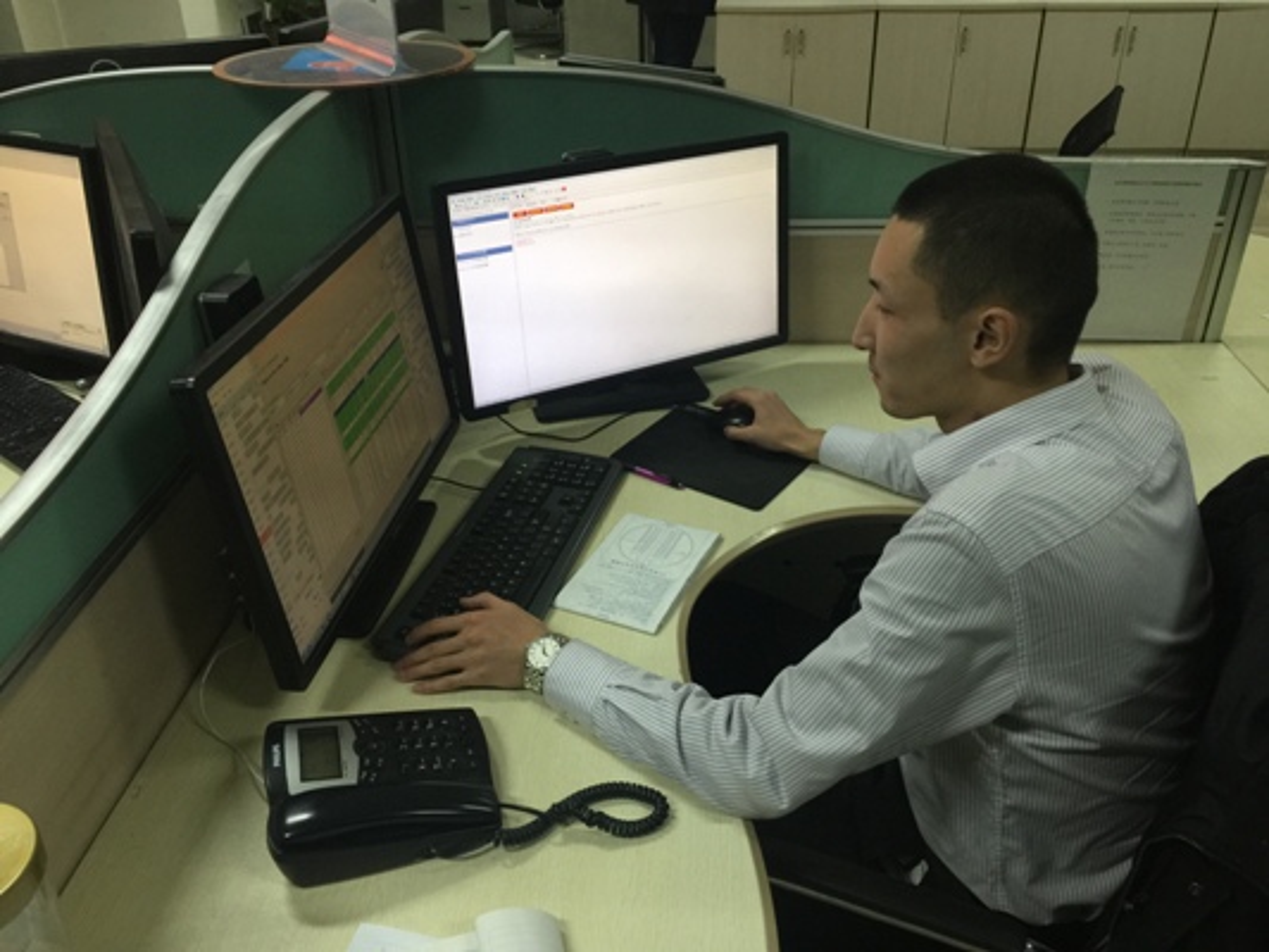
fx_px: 1063
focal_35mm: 29
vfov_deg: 48.2
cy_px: 476
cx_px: 634
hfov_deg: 61.6
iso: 80
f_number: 2.2
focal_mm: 4.15
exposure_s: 1/17
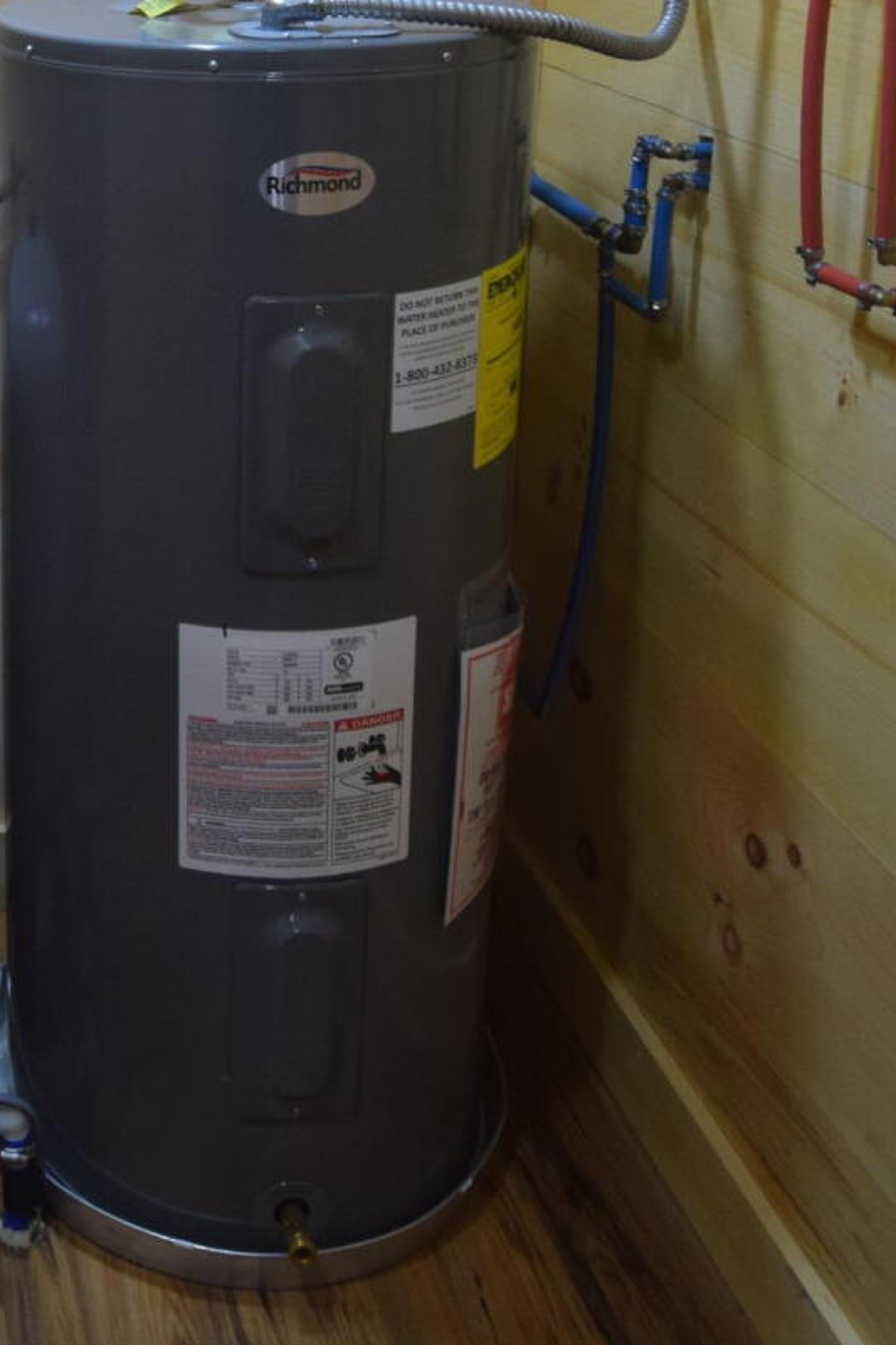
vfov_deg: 41.5
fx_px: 1681
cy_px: 251
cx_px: -31
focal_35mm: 45
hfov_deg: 27.8
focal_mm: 12
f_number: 4
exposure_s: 1/60
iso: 500
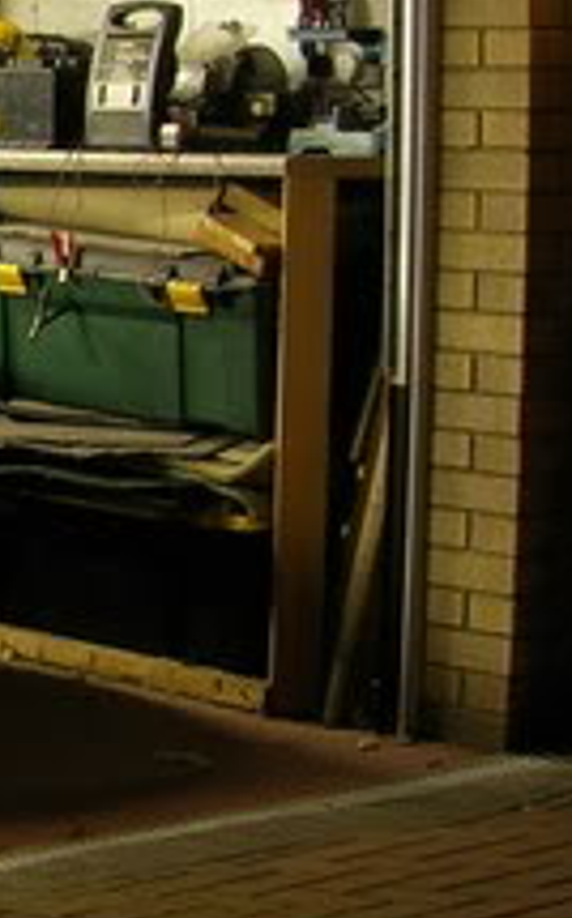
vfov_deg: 14.0
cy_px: 384
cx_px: -1110
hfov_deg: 7.7
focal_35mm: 150
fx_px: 3749
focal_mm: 7.8
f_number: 2.8
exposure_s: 1/2.4
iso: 80
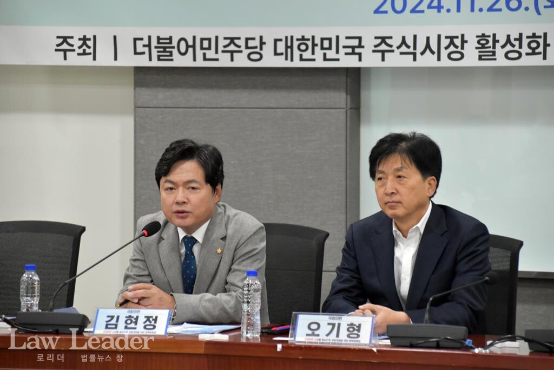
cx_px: 277
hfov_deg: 11.2
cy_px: 185
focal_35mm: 183
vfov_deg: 7.5
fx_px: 2816
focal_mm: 122
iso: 3200
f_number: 6.3
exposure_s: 1/125
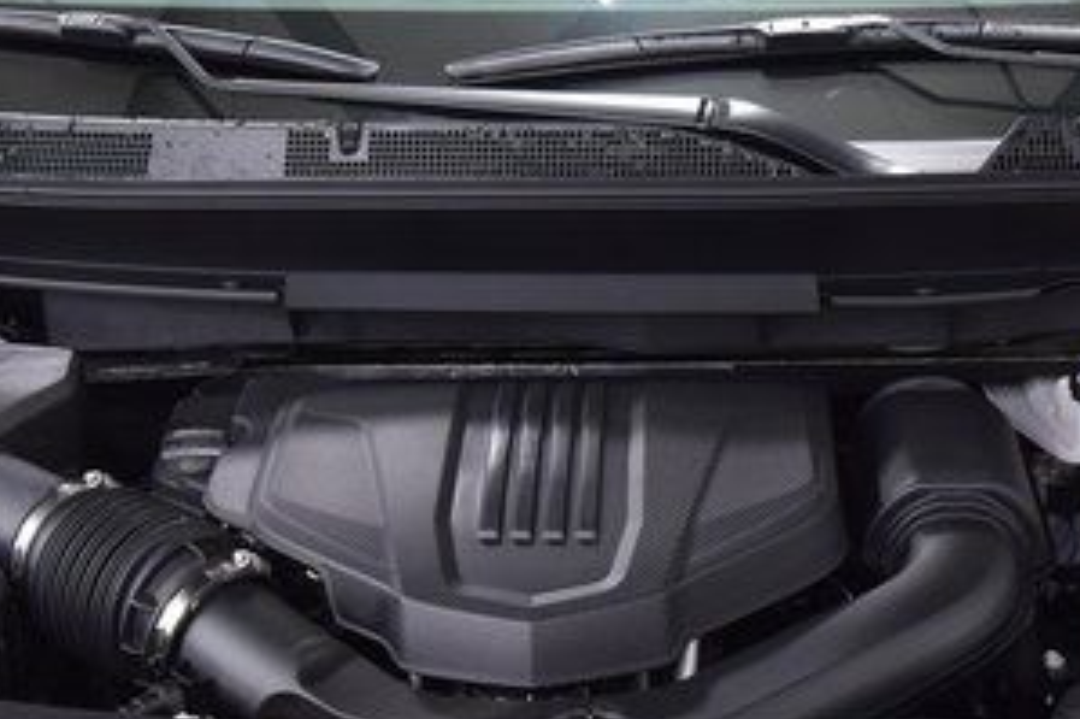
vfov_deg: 15.2
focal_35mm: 90
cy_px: 345
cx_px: 722
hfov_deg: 22.5
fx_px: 2698
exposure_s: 1/15
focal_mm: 28
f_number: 6.3
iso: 1600
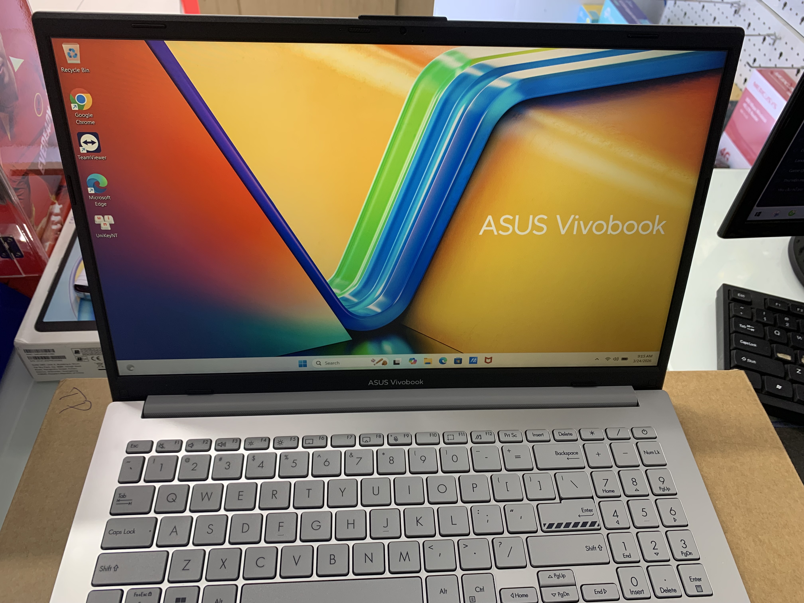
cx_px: 402
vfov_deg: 53.1
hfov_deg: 67.3
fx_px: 604
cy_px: 302
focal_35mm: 26
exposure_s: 1/50
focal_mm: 4.25
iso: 64
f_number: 1.8
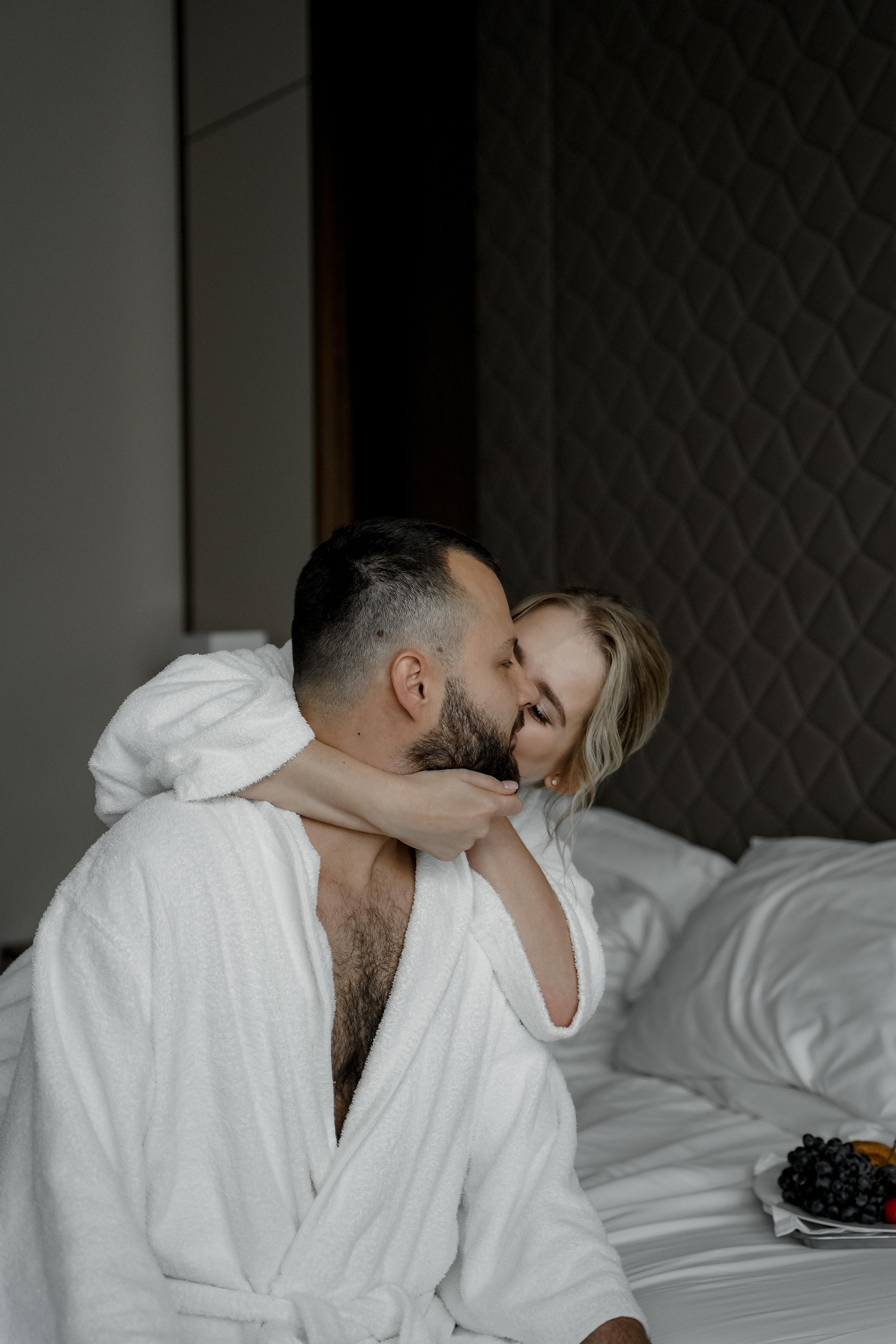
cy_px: 671
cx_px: 450
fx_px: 1979
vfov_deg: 37.5
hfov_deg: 25.5
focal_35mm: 53
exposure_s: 1/320
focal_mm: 52
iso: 1250
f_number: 2.8
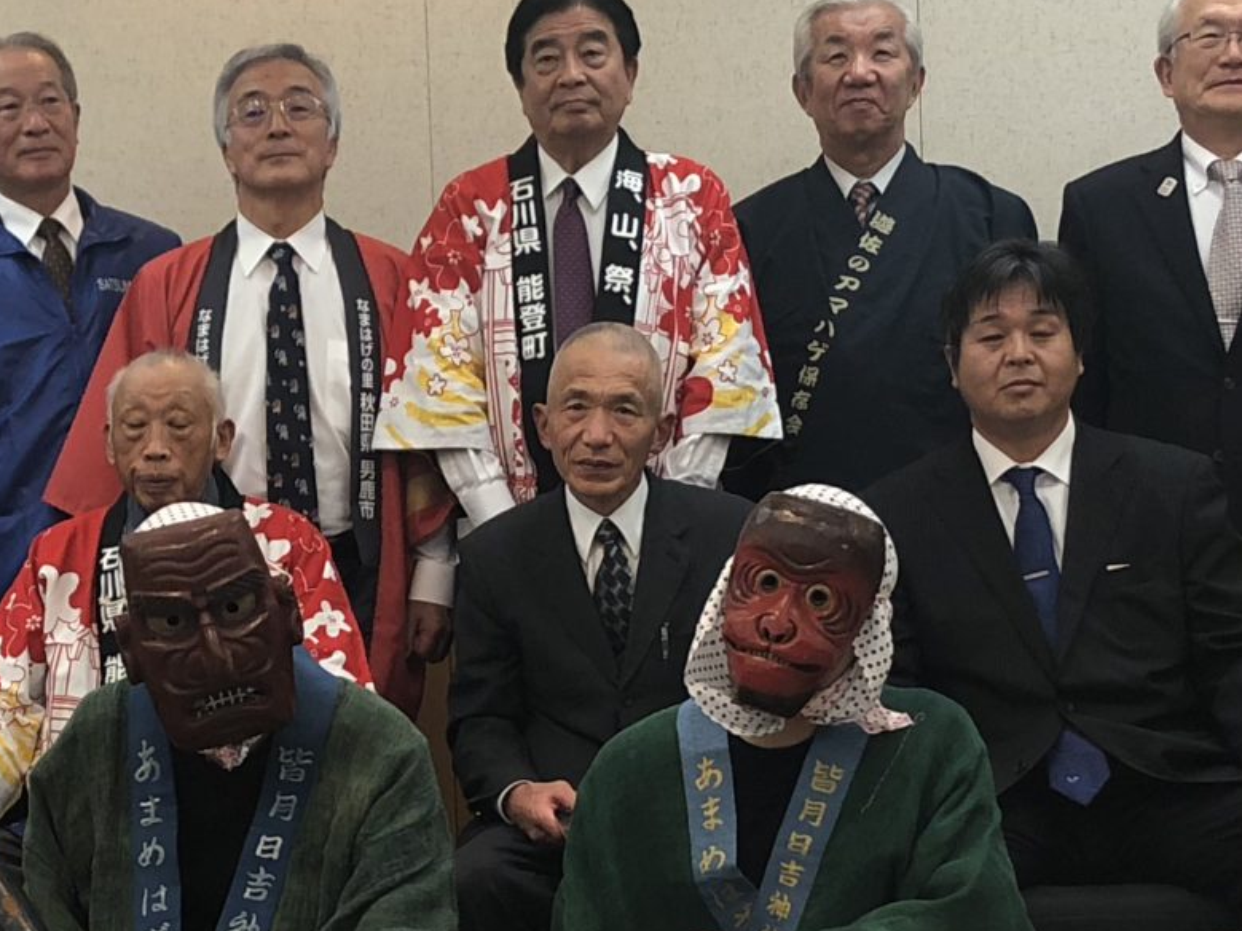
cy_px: 733
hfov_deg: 21.1
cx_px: 319
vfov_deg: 16.0
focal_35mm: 92
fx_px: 3300
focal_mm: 3.99
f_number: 1.8
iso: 32
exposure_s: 1/25
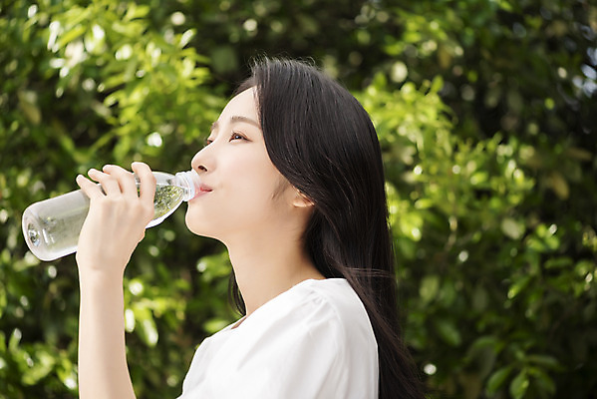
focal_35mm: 105
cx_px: 298
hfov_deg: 19.4
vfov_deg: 13.1
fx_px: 1742
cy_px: 200
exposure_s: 1/400
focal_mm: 105
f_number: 4
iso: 100
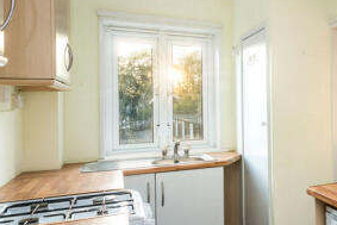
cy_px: 115
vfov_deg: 36.0
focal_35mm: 37
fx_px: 347
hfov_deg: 45.1
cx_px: 326
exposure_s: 1/3
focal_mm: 16
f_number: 7.1
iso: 250
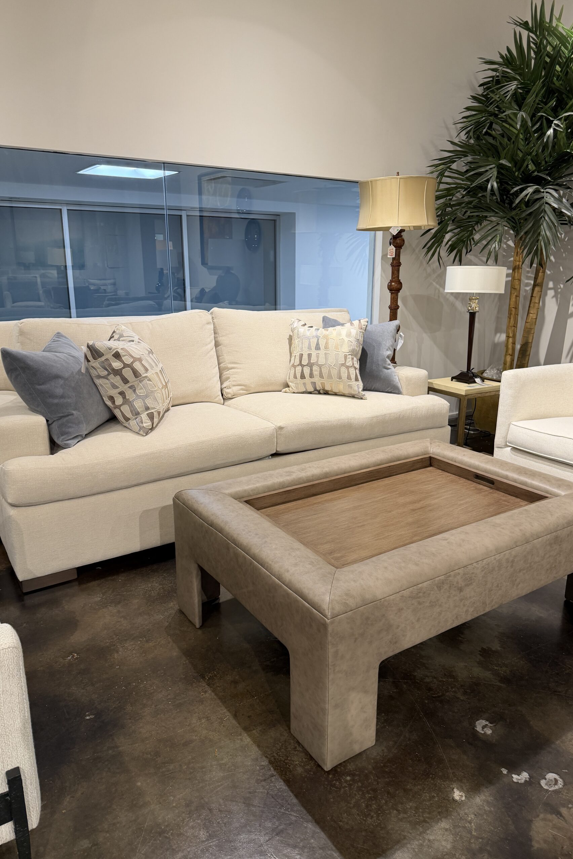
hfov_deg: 51.2
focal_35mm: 25
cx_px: 307
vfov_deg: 71.5
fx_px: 597
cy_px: 430
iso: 200
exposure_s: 1/60
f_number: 1.78
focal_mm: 6.76
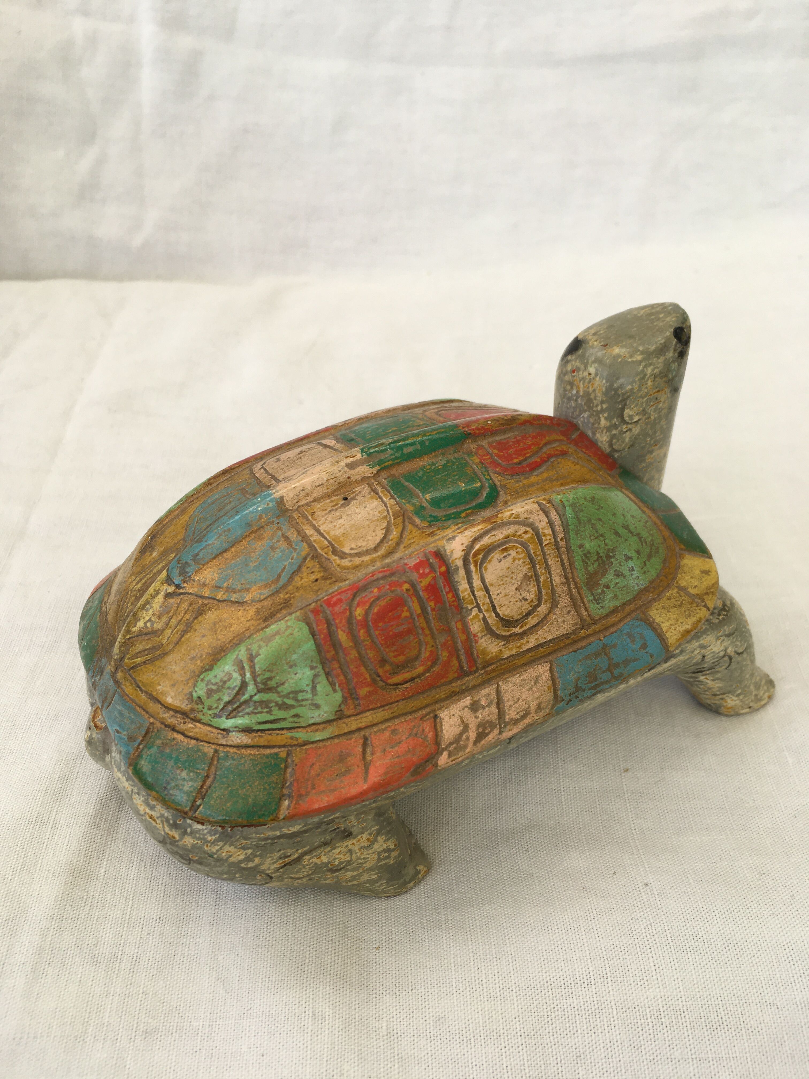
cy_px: 540
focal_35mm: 29
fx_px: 904
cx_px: 404
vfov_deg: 61.7
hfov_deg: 48.2
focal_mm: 4.15
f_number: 2.2
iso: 25
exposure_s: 1/452
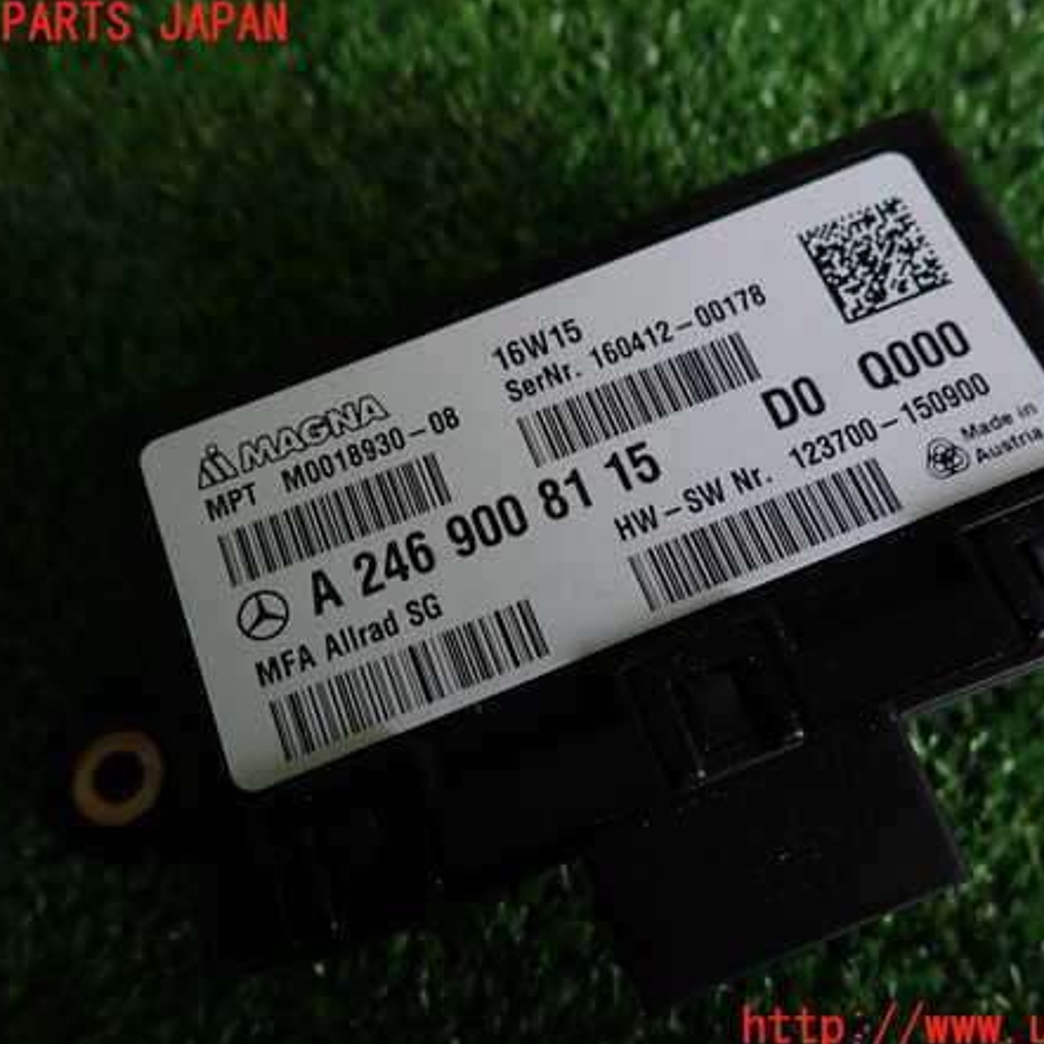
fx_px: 1024
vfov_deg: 54.0
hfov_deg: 54.0
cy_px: 527
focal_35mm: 30
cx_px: 567
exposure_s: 1/80
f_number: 2
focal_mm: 4.5
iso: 100
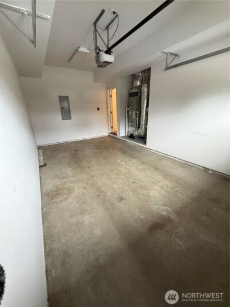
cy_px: 154
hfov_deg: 85.7
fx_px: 124
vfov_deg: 102.1
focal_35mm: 14
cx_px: 115
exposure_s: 1/60
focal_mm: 2.22
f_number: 2.2
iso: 400
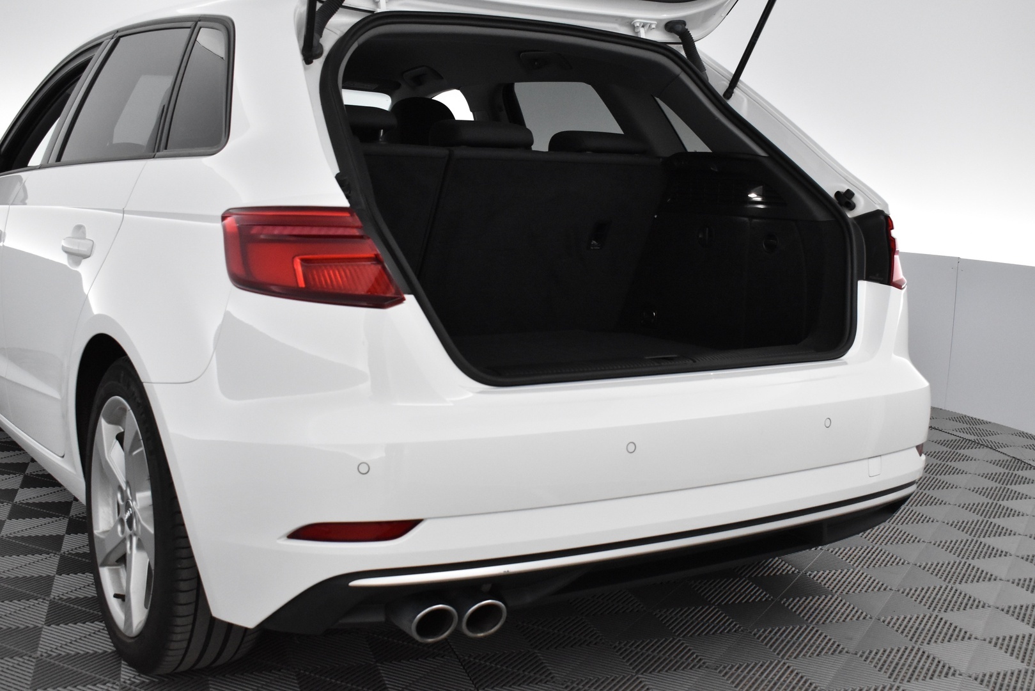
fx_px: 1165
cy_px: 346
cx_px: 518
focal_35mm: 40
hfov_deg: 47.9
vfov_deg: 33.0
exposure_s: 1/160
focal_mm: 27
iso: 3200
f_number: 6.3
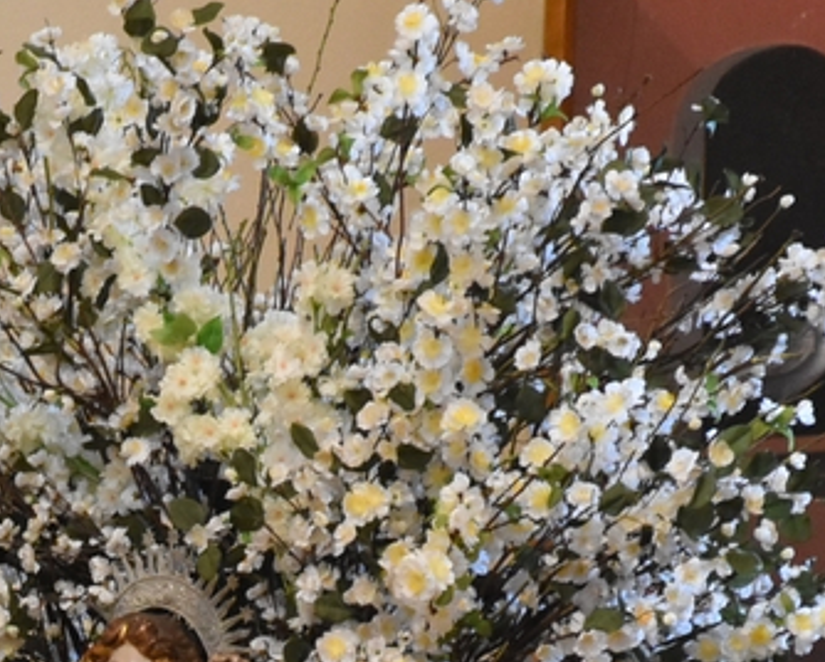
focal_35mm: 455
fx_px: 11123
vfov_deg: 3.4
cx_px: 44
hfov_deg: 4.2
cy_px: 884
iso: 2500
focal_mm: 90
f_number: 5.3
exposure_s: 1/60
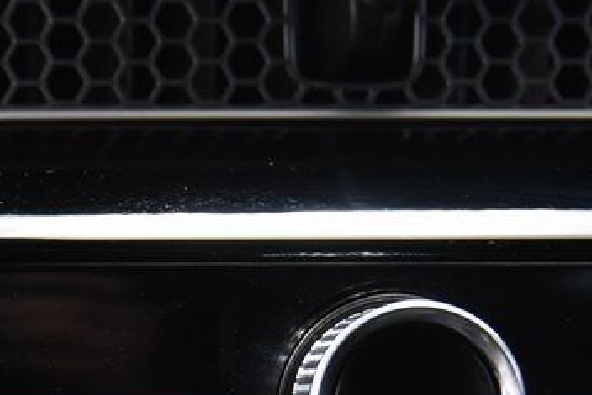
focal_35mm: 131
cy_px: 474
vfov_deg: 10.3
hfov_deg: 15.0
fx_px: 2155
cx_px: -166
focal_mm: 45
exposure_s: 1/15
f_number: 4
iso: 3200
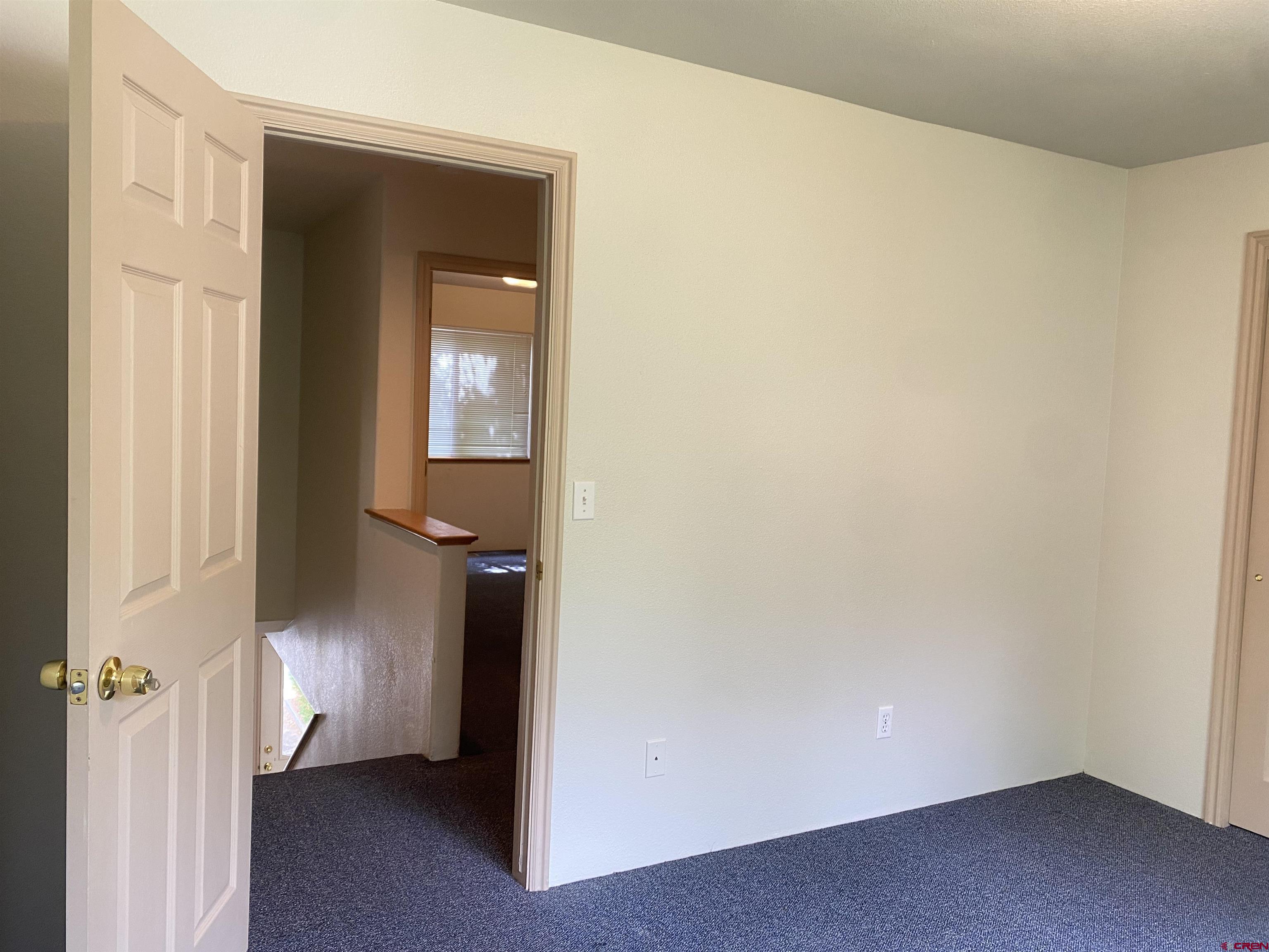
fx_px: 953
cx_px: 634
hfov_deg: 67.3
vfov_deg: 53.1
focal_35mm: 26
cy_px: 476
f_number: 1.8
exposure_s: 1/60
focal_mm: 4.25
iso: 80
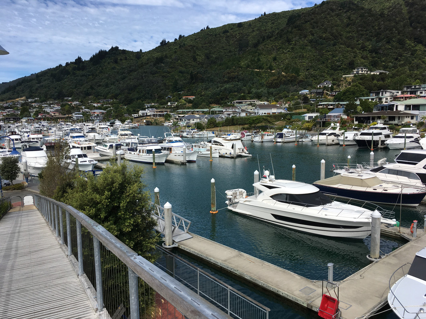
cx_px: 213
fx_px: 357
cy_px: 160
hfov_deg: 61.7
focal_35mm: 29
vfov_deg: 48.2
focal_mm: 4.15
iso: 25
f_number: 2.2
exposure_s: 1/1789
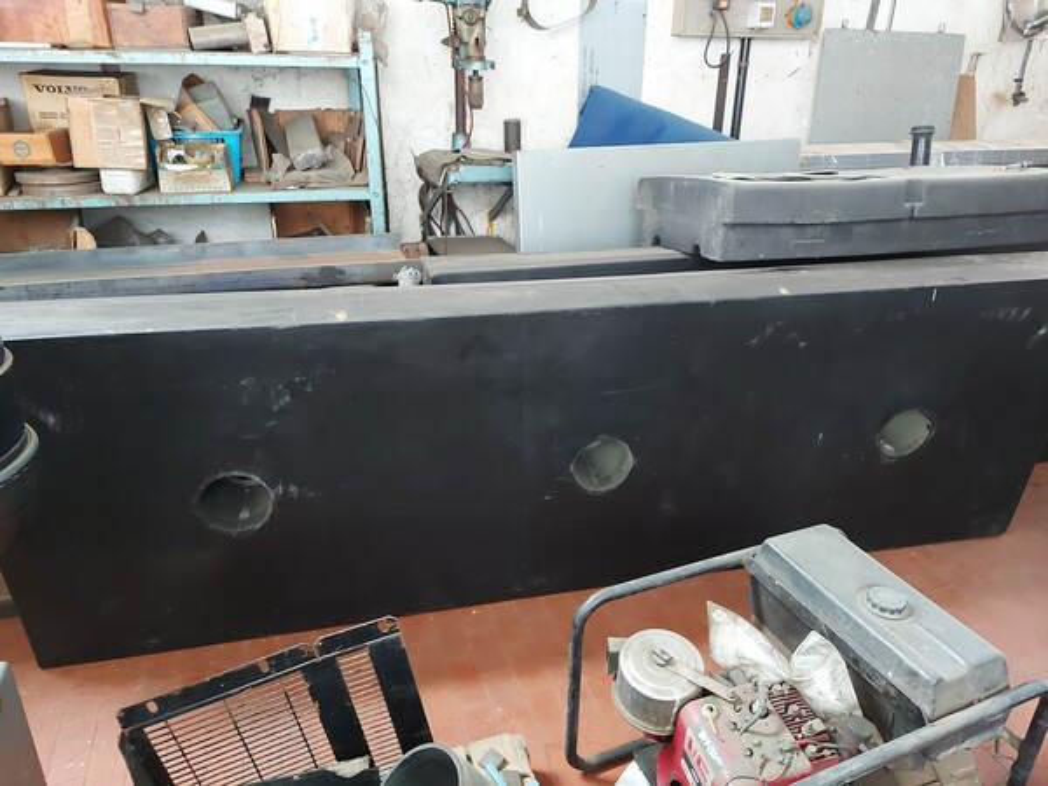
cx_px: 524
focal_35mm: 24
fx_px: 727
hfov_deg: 71.6
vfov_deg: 56.8
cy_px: 393
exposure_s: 1/25
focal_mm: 5.23
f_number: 1.8
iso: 320
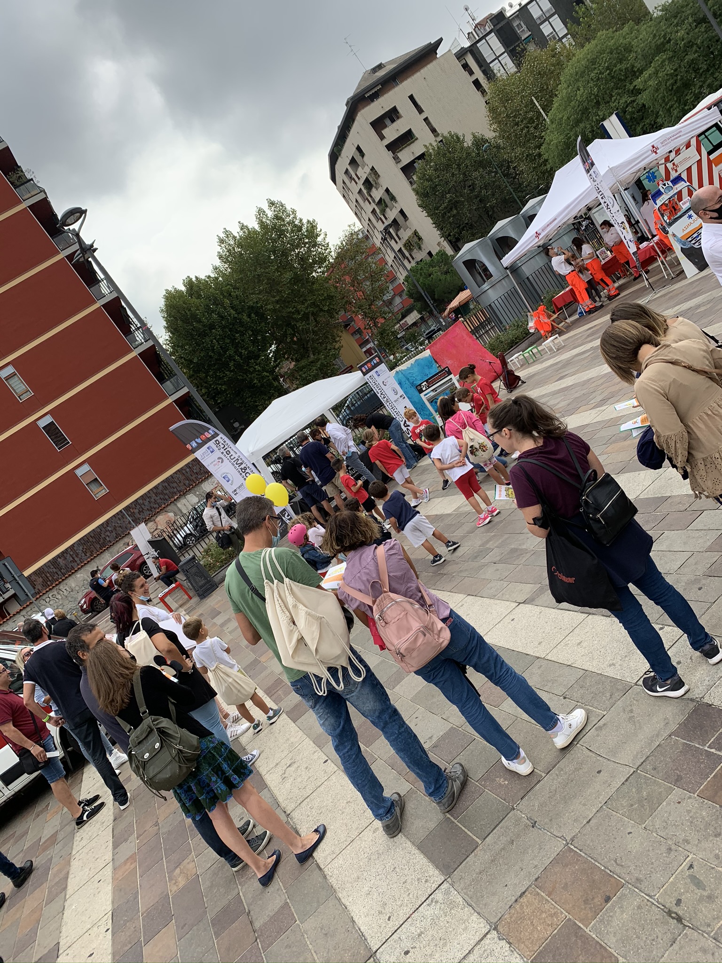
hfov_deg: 53.1
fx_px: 723
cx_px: 361
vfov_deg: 67.3
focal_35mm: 26
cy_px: 482
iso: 25
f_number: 1.8
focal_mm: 4.25
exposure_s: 1/1427
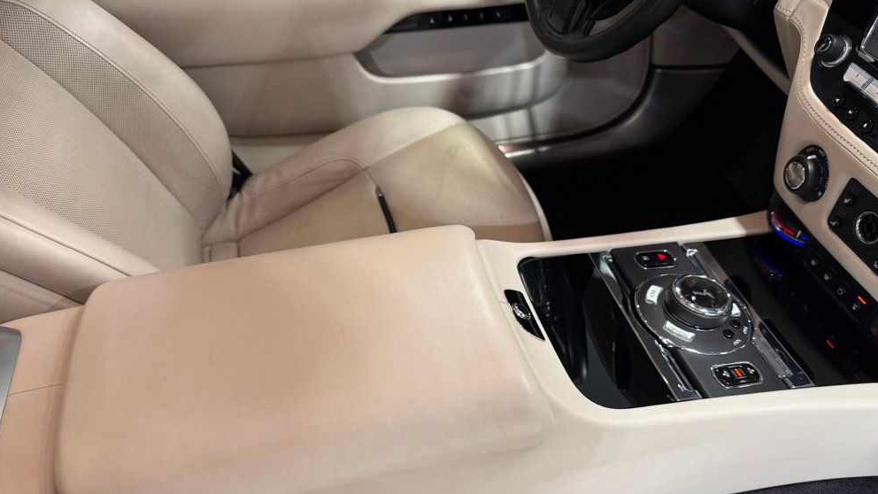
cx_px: 450
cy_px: 319
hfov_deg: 69.8
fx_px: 629
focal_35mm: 27
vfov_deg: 42.5
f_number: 1.78
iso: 160
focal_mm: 6.76
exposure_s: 1/60
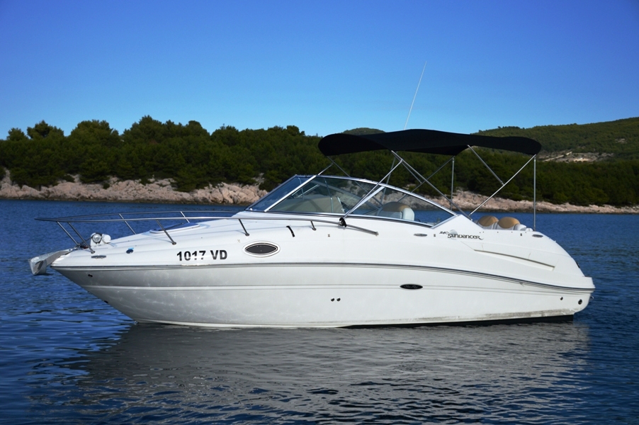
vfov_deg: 25.7
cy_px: 212
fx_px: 931
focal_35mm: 52
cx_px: 320
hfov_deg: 37.9
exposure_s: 1/2500
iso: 100
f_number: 4.2
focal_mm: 35
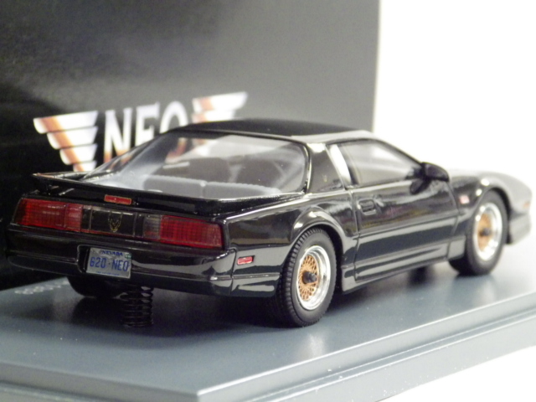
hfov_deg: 12.7
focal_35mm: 155
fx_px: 2400
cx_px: 268
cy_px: 201
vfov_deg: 9.6
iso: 1600
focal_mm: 27.8
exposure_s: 1/20
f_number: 5.2
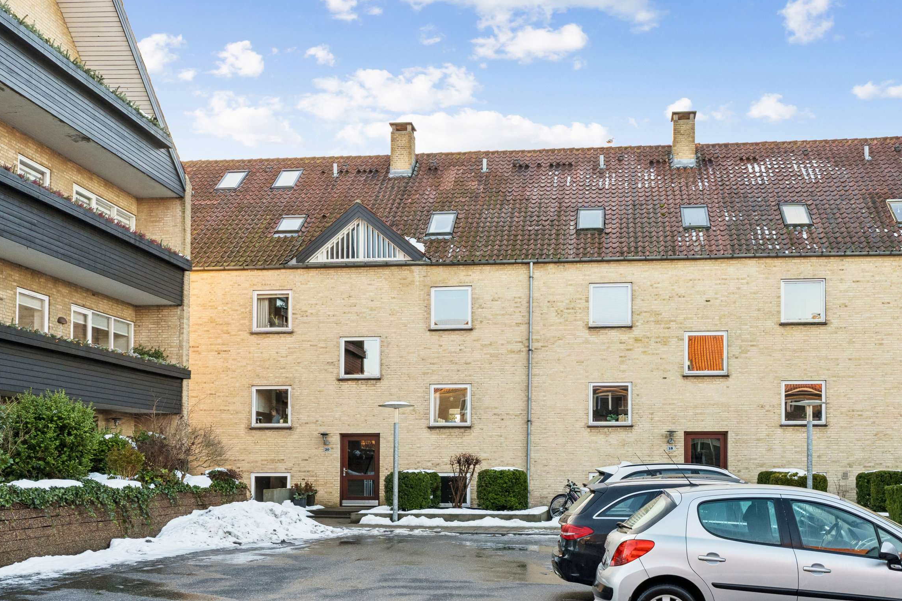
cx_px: 506
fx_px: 952
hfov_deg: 50.6
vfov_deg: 34.9
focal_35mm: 38
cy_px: 359
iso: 800
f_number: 10
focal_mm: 29
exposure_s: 1/160
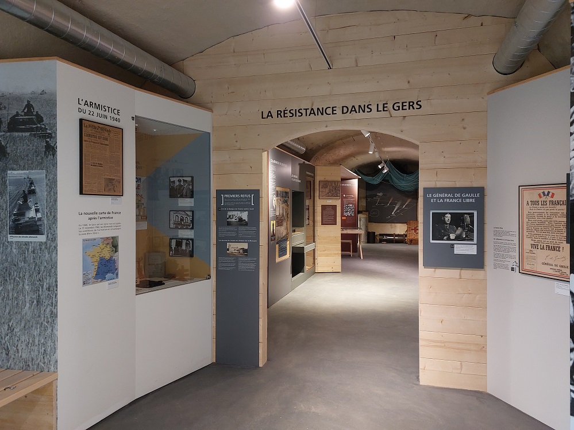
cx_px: 287
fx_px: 414
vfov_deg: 54.9
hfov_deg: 69.4
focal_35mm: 25
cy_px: 215
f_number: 1.8
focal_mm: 5.23
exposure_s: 1/33.3
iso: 400
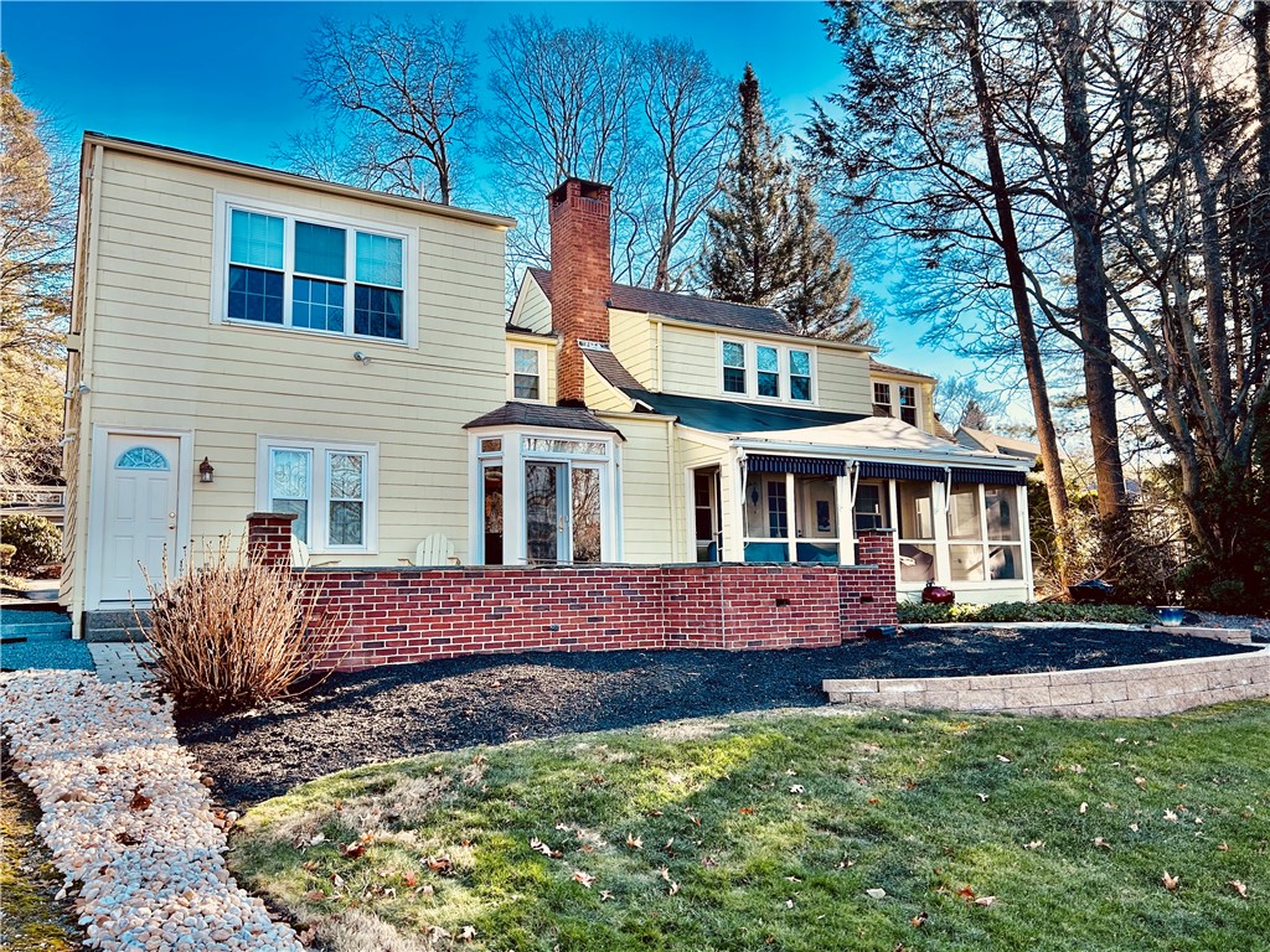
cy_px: 476
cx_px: 635
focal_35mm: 26
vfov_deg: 53.1
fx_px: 954
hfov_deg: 67.3
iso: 50
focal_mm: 5.7
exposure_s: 1/1100
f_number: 1.5
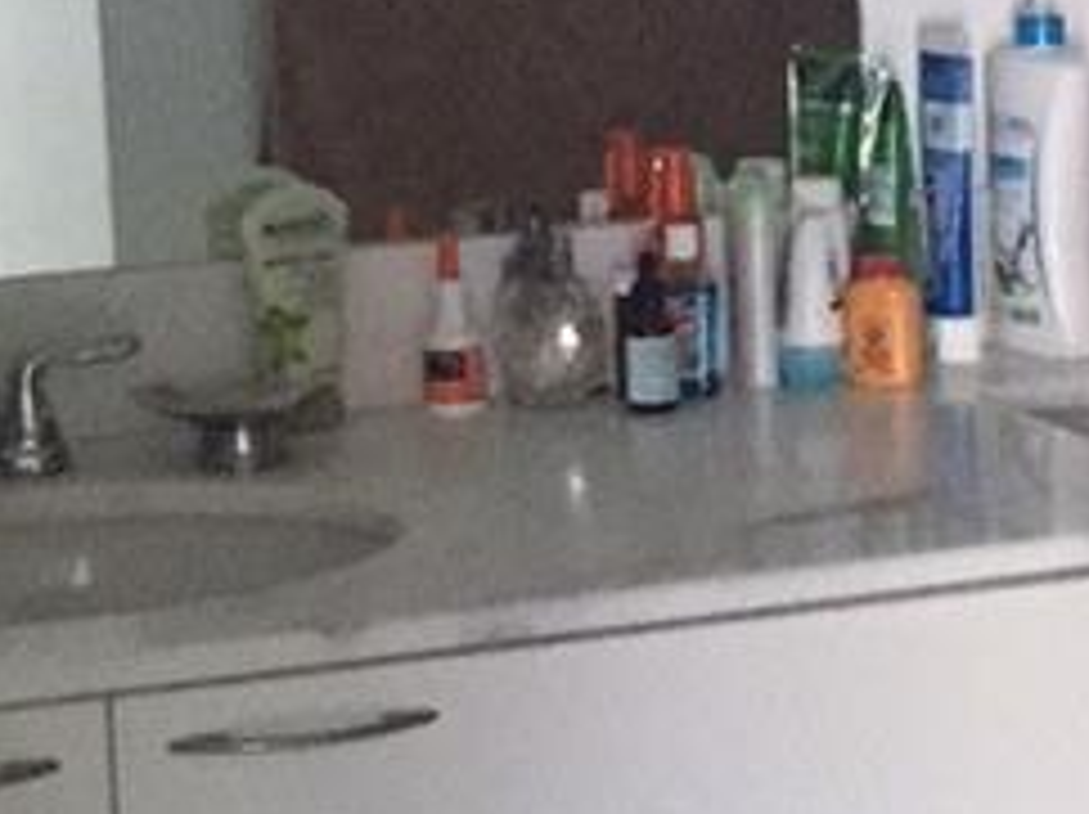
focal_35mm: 144
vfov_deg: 10.3
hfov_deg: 13.7
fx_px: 4526
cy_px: 225
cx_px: 684
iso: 250
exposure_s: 1/15
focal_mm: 4.15
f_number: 2.2
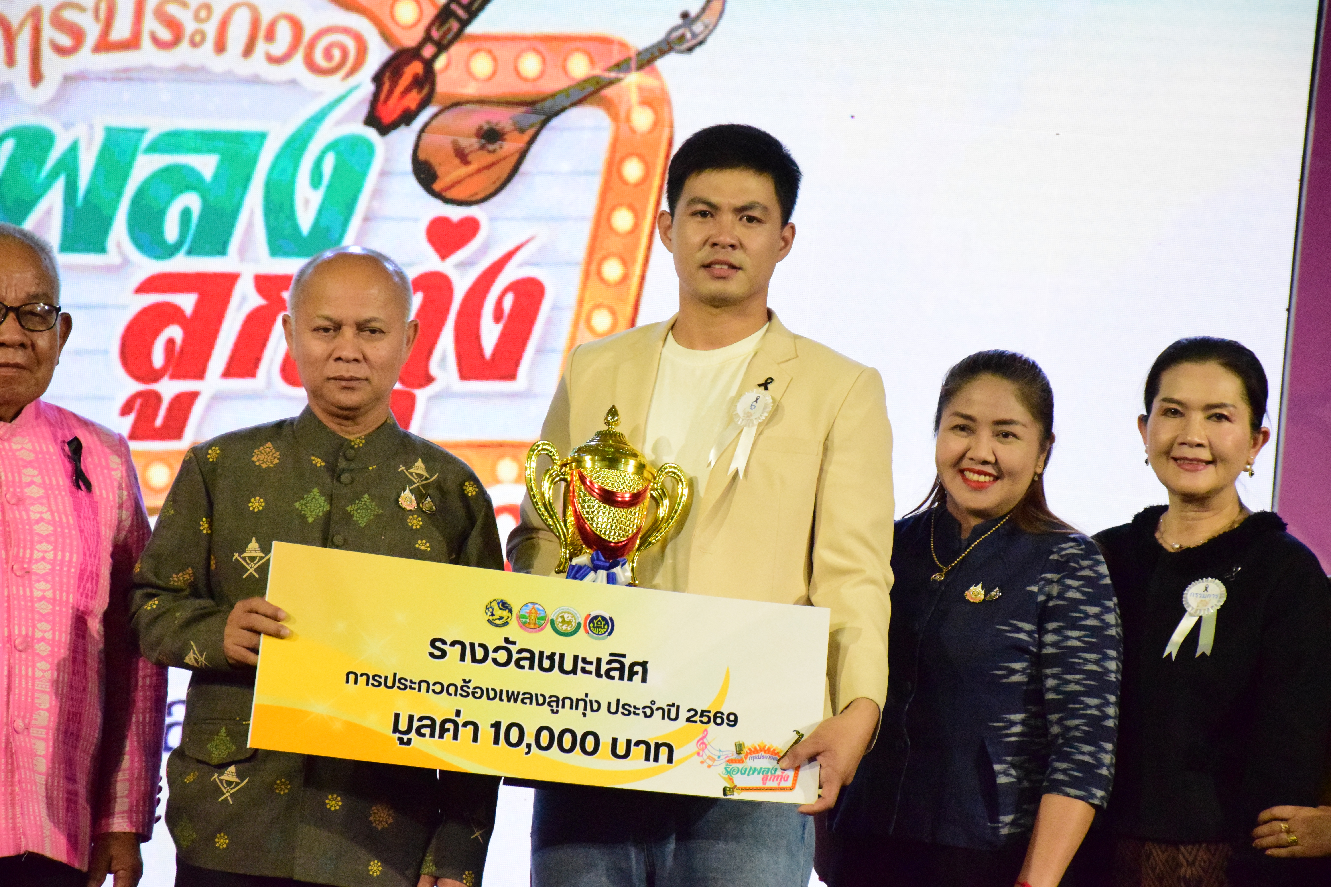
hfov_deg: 11.8
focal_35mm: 174
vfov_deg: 7.9
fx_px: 6433
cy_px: 444
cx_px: 666
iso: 12800
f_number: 8
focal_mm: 116
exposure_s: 1/1000
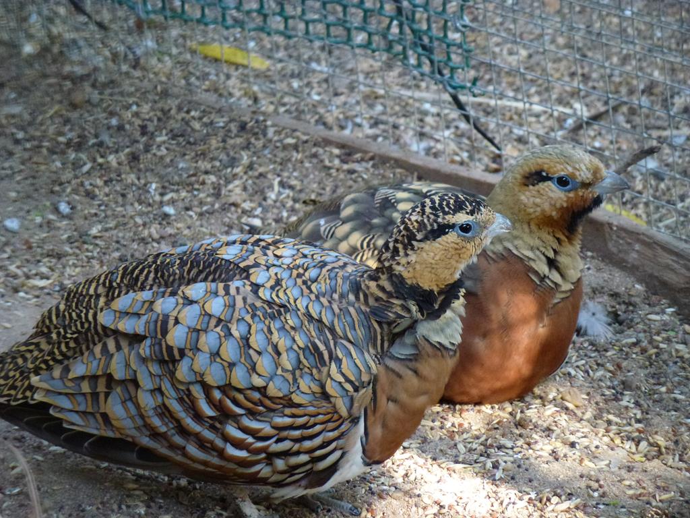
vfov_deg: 4.9
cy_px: 259
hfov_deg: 6.5
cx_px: 345
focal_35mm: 304
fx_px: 6060
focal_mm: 54.5
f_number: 5.7
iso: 400
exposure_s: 1/40
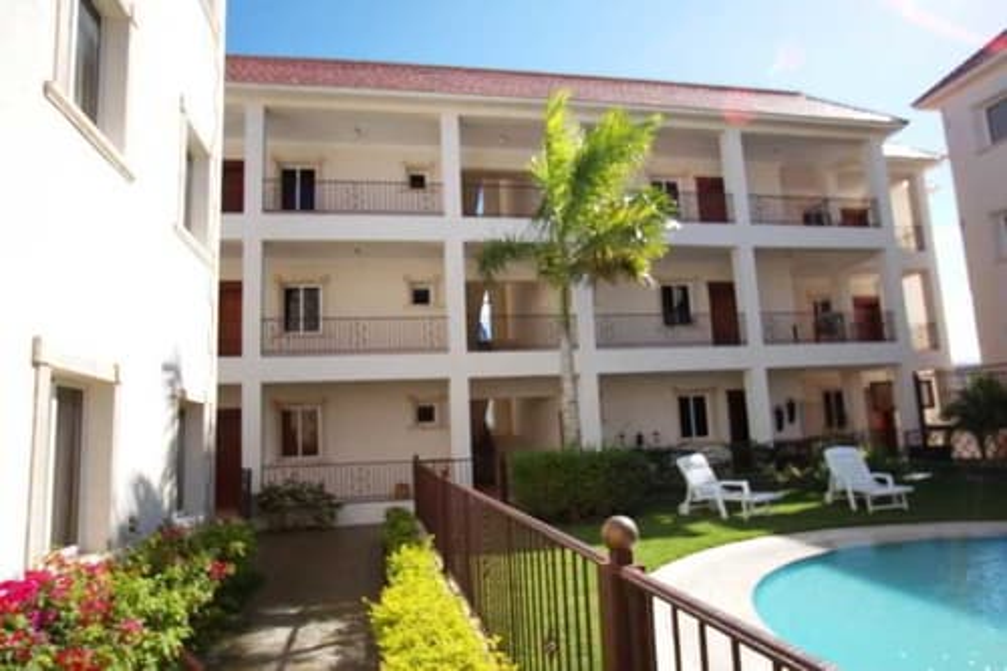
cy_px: 336
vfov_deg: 56.1
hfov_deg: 77.3
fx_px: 629
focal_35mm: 22
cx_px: 504
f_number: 5.3
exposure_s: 1/640
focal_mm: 15
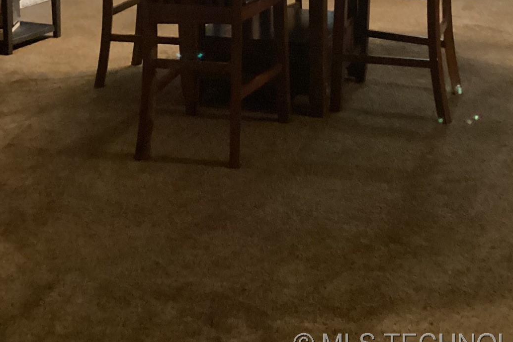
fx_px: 855
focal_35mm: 60
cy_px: -105
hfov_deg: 33.1
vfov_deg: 20.6
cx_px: 341
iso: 640
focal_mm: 3.3
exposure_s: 1/24
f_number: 2.4
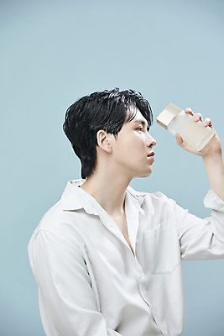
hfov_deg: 11.0
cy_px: 168
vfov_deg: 16.4
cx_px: 112
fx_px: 1166
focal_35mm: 125
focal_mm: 125
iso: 50
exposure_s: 1/125
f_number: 5.6
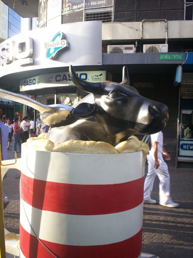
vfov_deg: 51.4
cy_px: 129
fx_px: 268
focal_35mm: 36
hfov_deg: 39.7
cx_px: 96
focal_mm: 6
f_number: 4.5
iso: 140
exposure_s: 1/65.4
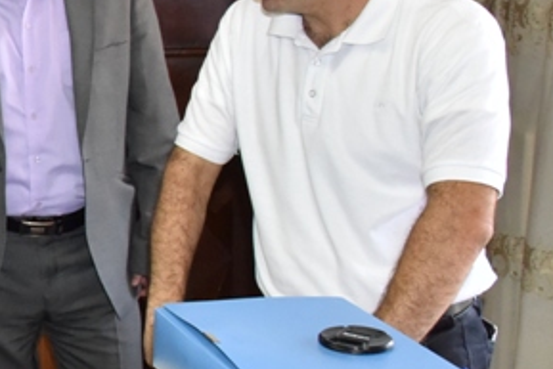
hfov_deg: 20.4
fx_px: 1306
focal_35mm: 85
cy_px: 162
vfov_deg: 16.1
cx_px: -279
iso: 3200
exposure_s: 1/250
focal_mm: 24
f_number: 7.1
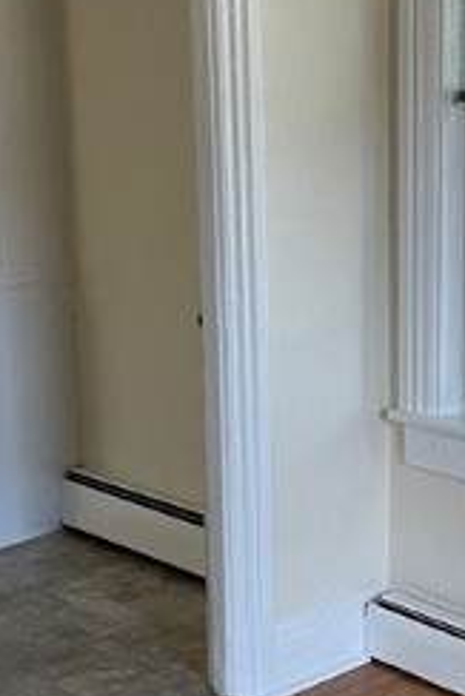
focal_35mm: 85
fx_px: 1644
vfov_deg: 23.9
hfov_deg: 15.8
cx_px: 451
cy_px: 419
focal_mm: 4.2
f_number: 1.6
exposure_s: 1/60
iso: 125
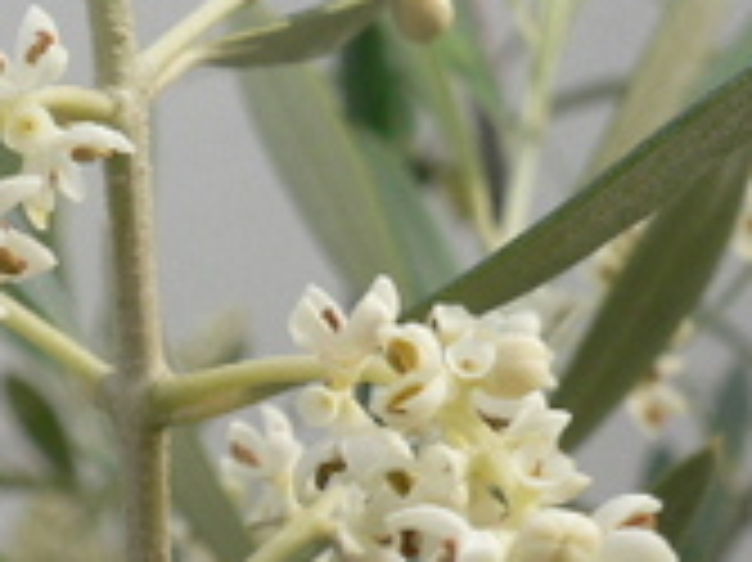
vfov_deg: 14.0
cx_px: -90
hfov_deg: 18.0
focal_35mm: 105
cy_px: 452
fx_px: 2279
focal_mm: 5.8
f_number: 5.6
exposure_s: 1/200
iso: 80
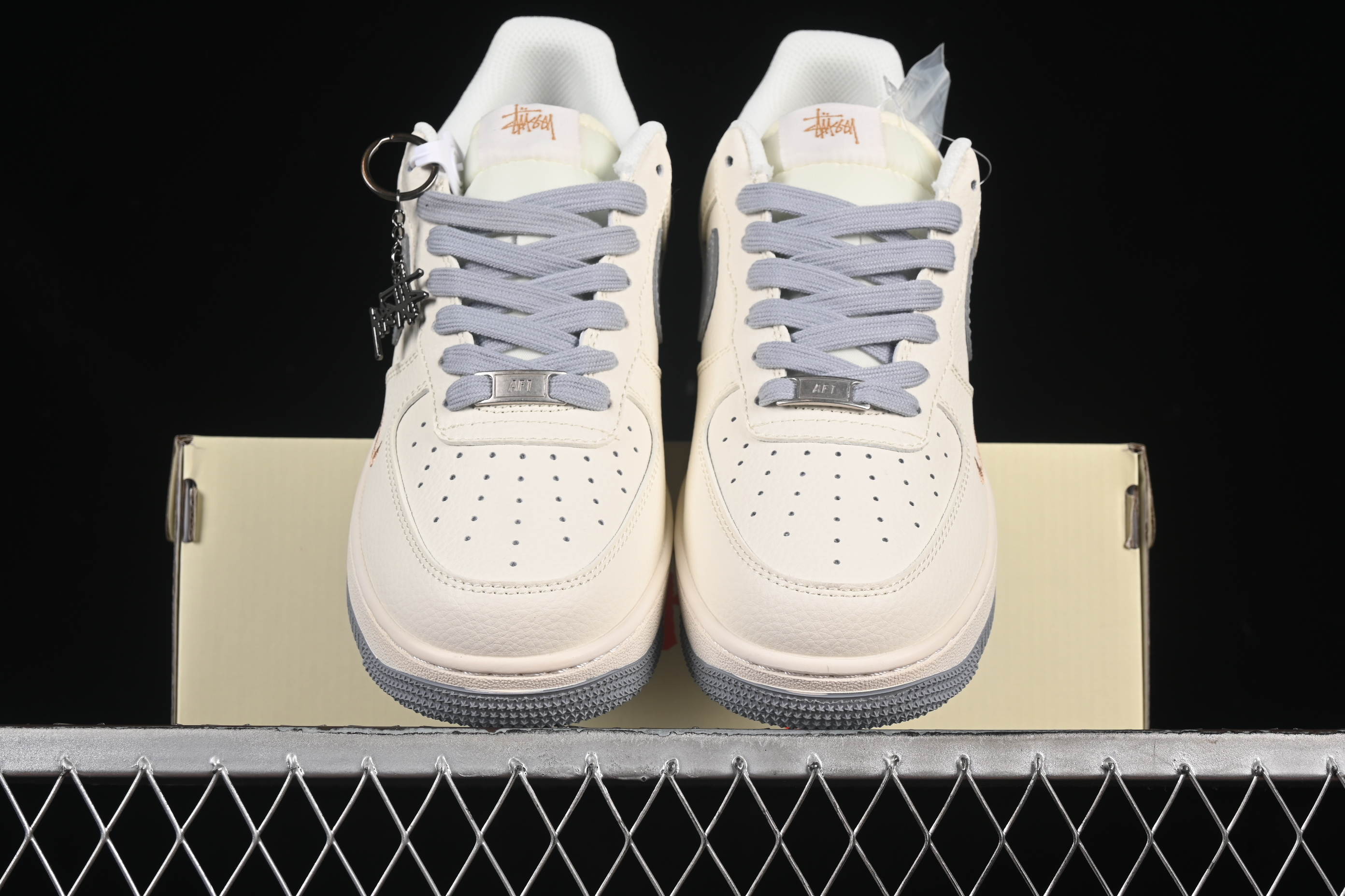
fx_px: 2802
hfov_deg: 27.0
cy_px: 448
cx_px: 672
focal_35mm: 75
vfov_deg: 18.2
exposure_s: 1/80
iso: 160
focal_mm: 50
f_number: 8
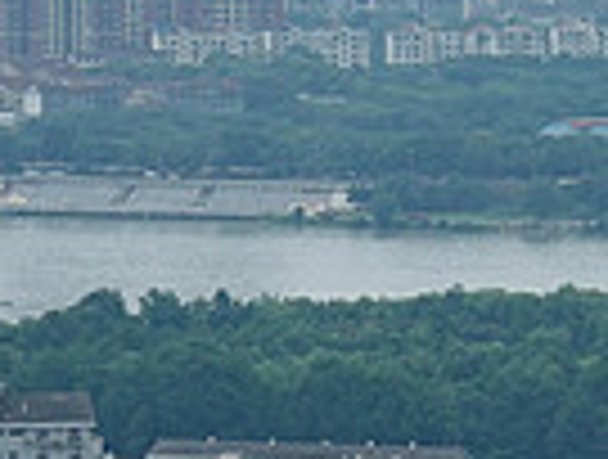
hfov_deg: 4.9
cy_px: 160
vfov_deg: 3.8
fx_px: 6904
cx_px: 1509
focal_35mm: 392
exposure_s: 1/200
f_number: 5
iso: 125
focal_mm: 25.34
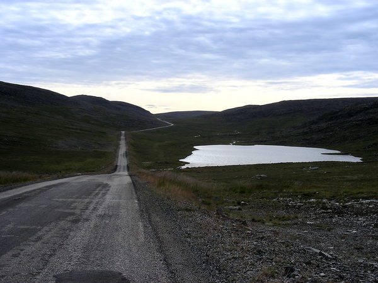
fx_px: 524
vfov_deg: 30.3
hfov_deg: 39.7
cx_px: 189
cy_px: 142
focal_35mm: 48
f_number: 4
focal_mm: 8
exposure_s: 1/547
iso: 50
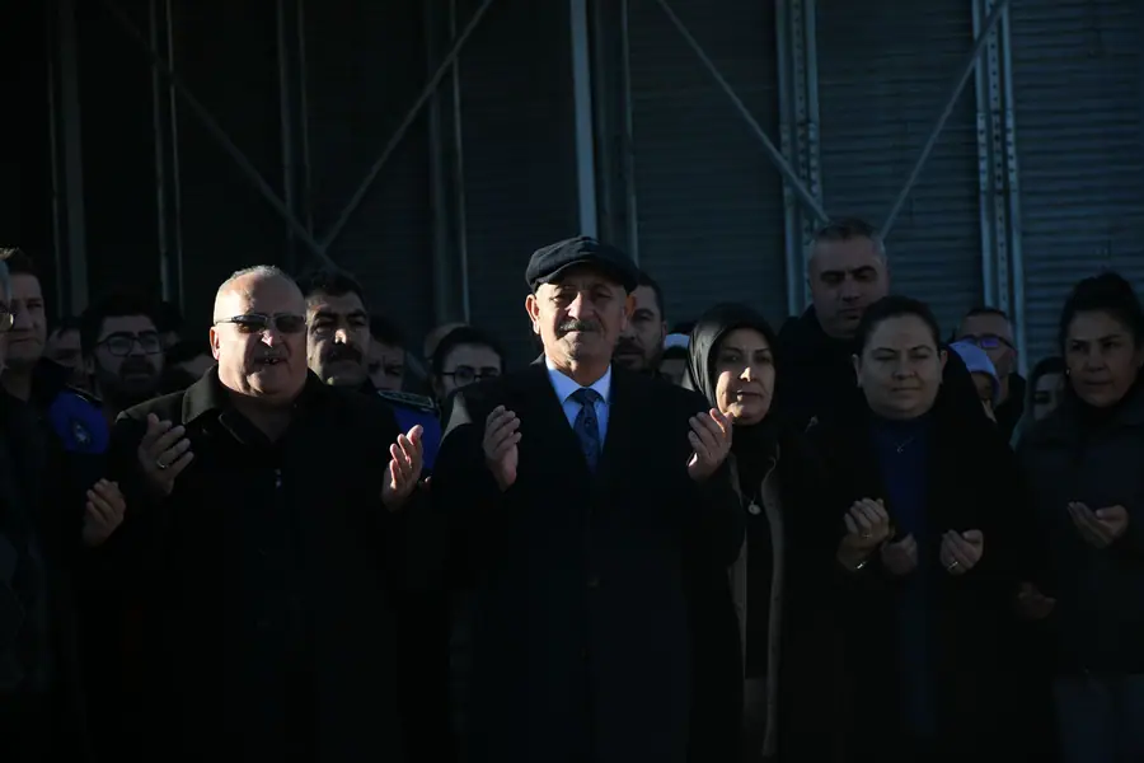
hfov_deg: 14.4
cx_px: 572
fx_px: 4512
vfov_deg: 9.7
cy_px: 382
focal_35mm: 142
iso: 100
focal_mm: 95
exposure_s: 1/320
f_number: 5.3
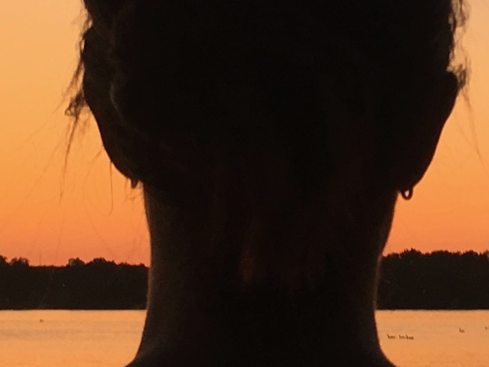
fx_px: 2119
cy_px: 135
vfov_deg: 9.9
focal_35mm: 150
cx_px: 369
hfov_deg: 13.1
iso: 32
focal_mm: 4.15
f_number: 2.2
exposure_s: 1/60
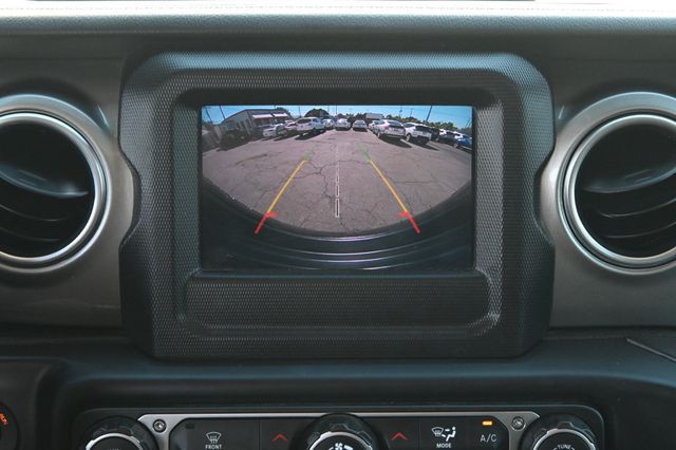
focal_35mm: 75
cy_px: 225
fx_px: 1408
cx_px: 338
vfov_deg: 18.2
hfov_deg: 27.0
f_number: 6.3
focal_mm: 50
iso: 2000
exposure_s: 1/125
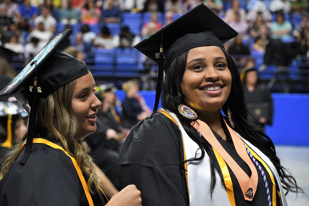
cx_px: 154
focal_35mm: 135
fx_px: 1159
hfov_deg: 15.2
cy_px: 103
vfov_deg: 10.2
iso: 1000
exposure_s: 1/80
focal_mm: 90
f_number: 5.3
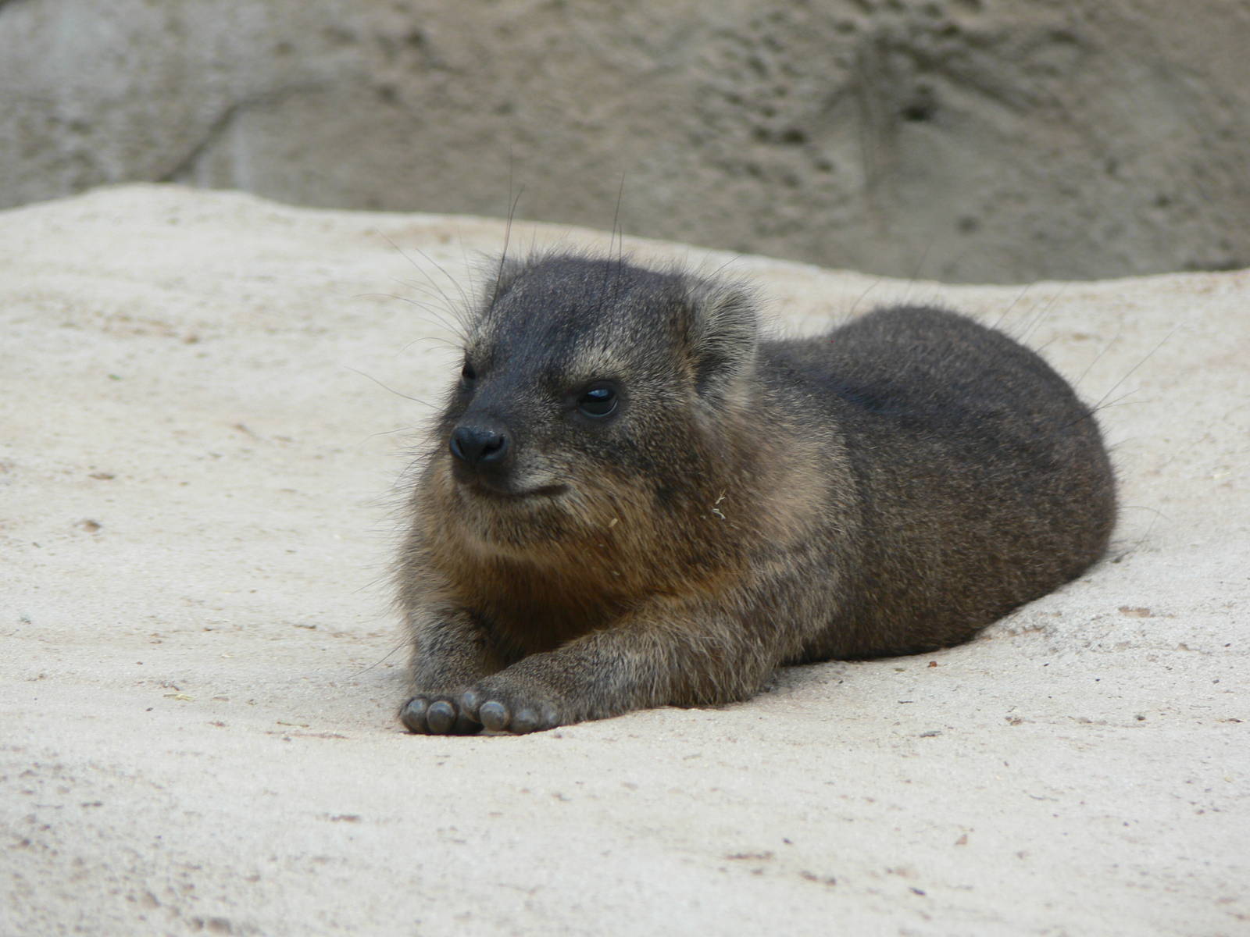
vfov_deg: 3.5
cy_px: 468
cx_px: 625
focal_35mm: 420
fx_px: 15166
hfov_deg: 4.7
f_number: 5.6
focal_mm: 88.8
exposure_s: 1/100
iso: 80
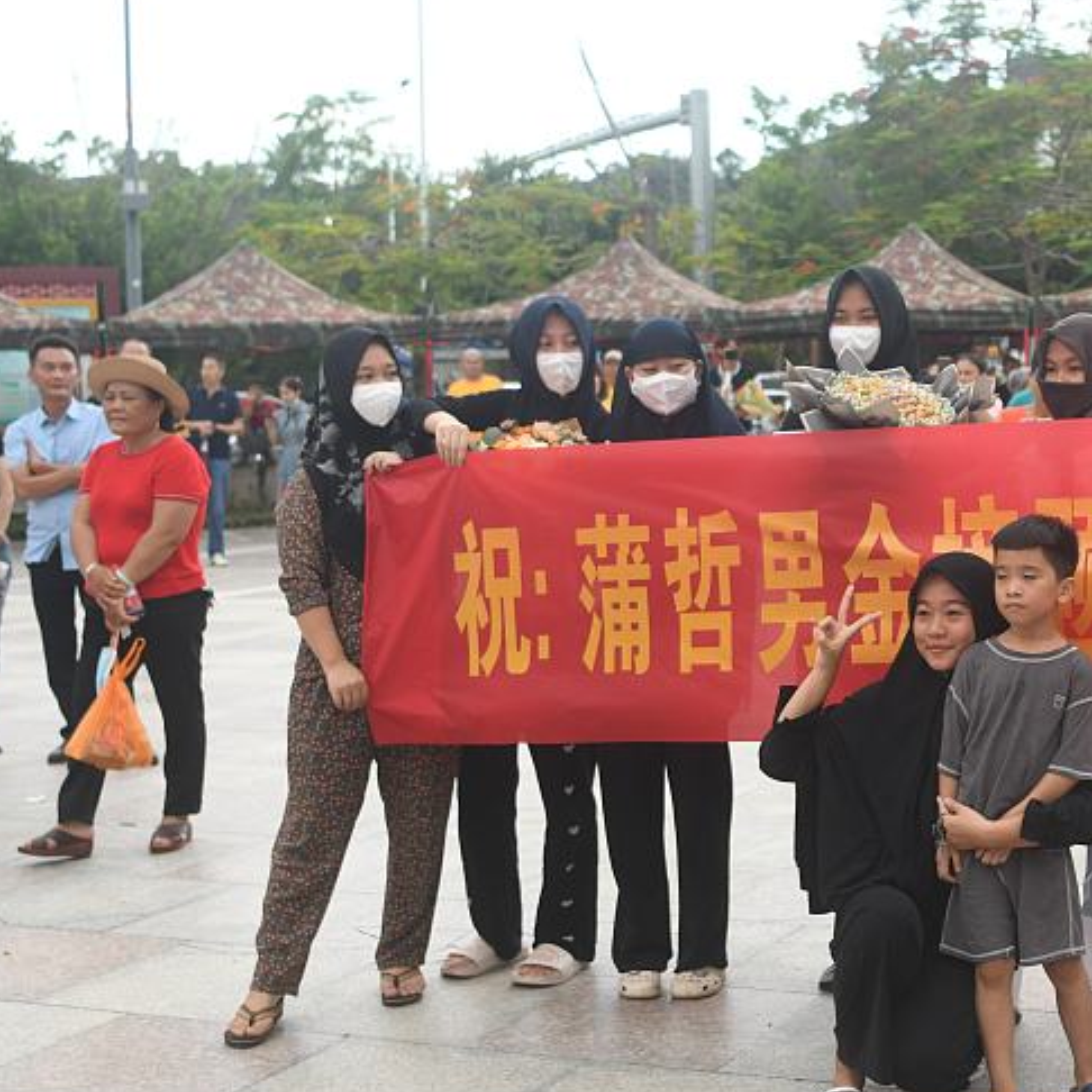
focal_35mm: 63
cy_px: 508
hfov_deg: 26.6
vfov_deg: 27.3
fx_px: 2248
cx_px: 935
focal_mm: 30
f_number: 2.8
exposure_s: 1/200
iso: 160
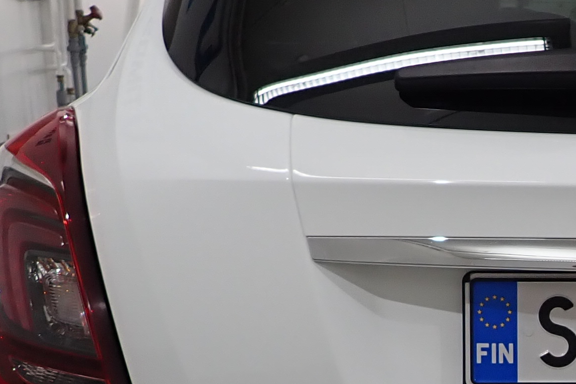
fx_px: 1440
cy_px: 373
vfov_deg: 15.0
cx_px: 683
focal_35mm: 90
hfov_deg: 21.1
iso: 100
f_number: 2
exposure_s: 1/100
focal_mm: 4.5
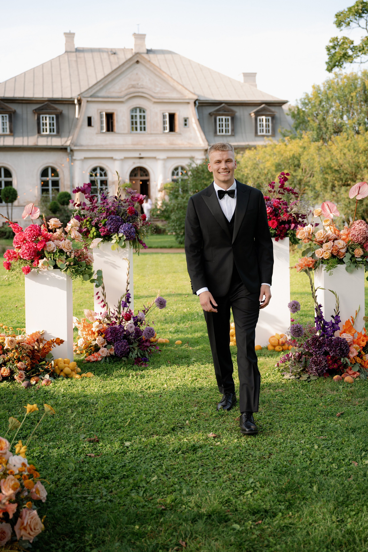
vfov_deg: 49.6
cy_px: 276
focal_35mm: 39
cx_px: 184
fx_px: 598
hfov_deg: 34.2
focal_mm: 39
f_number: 2.8
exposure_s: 1/320
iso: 50
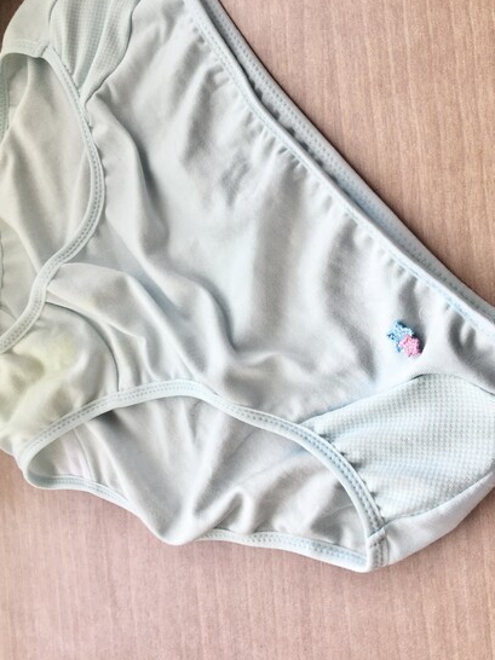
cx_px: 234
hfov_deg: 41.7
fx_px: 649
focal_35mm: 34
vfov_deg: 53.7
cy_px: 277
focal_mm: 4.15
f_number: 2.2
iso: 25
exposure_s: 1/60
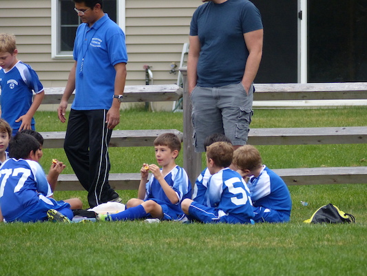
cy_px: 138
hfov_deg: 3.3
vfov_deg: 2.5
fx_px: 6363
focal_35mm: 600
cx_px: 184
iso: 400
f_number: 2.8
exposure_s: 1/500
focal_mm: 108
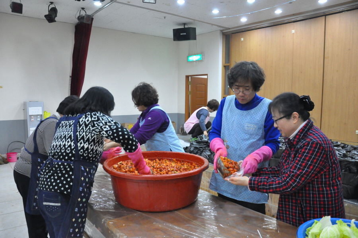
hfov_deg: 67.5
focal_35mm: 27
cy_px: 119
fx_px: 268
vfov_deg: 47.8
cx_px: 179
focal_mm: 18
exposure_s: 1/80
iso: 3200
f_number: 4
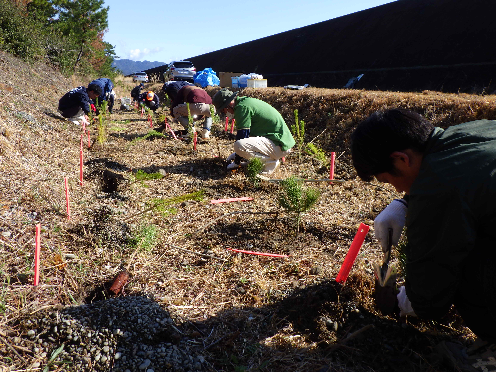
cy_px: 186
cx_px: 248
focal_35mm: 28
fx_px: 401
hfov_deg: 63.4
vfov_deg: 49.7
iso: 125
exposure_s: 1/640
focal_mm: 5
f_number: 4.2
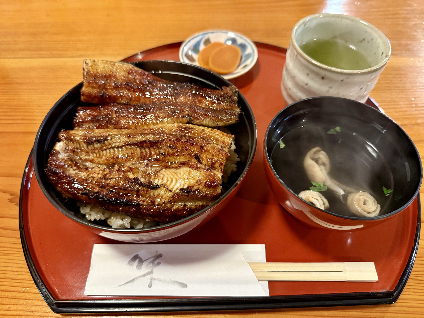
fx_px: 294
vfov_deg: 56.8
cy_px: 159
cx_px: 212
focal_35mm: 24
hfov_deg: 71.6
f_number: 1.78
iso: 1000
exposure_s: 1/40
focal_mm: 6.76
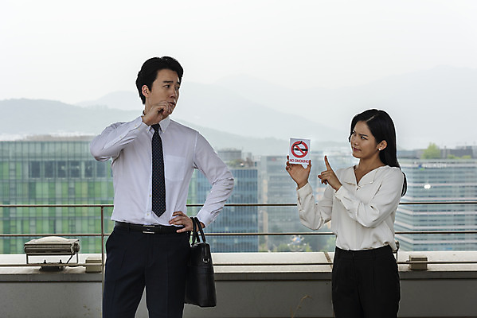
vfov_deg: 19.5
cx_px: 238
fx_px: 928
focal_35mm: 70
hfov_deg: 28.8
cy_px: 159
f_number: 6.3
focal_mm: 70
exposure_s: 1/1000
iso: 400
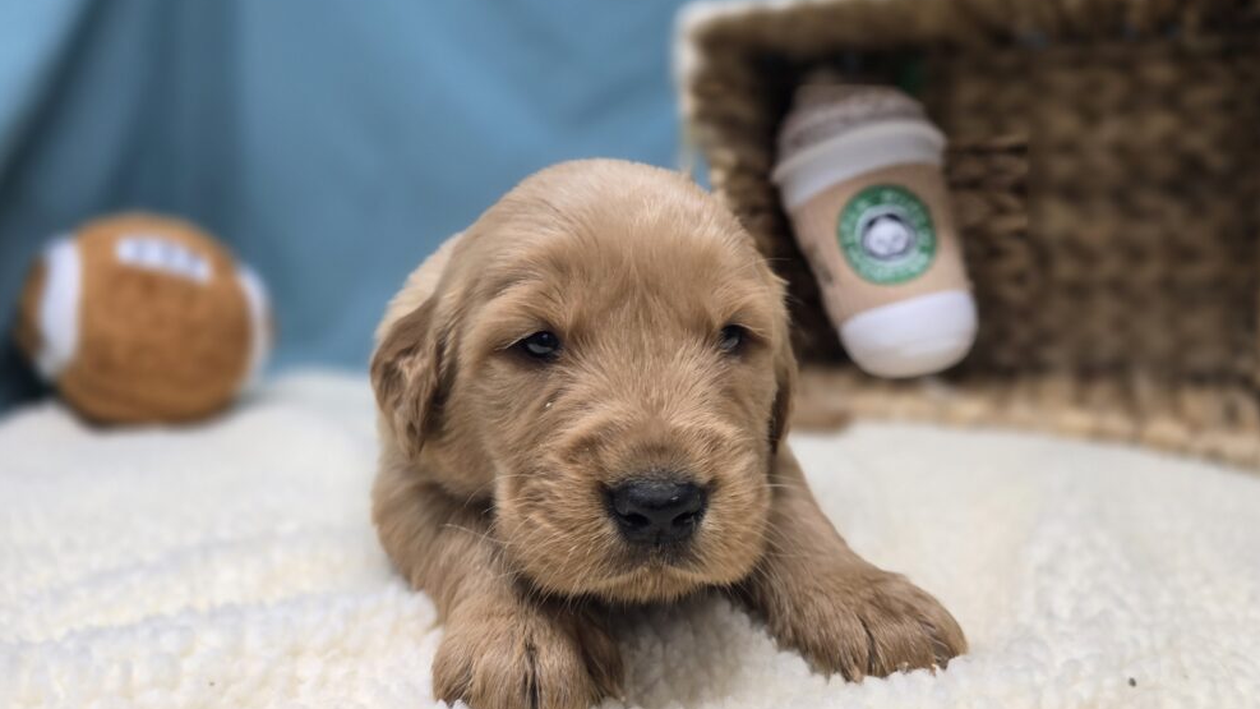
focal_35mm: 26
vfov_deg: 44.0
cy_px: 267
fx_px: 869
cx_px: 629
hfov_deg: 71.9
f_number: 1.7
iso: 80
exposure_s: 1/120
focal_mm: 6.3
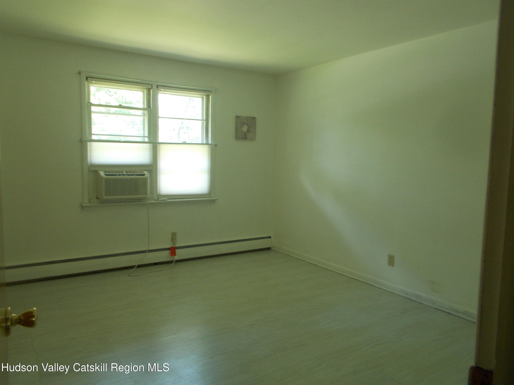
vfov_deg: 53.1
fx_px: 386
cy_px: 192
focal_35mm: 26
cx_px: 257
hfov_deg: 67.3
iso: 160
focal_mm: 4.6
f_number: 3.2
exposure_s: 1/25
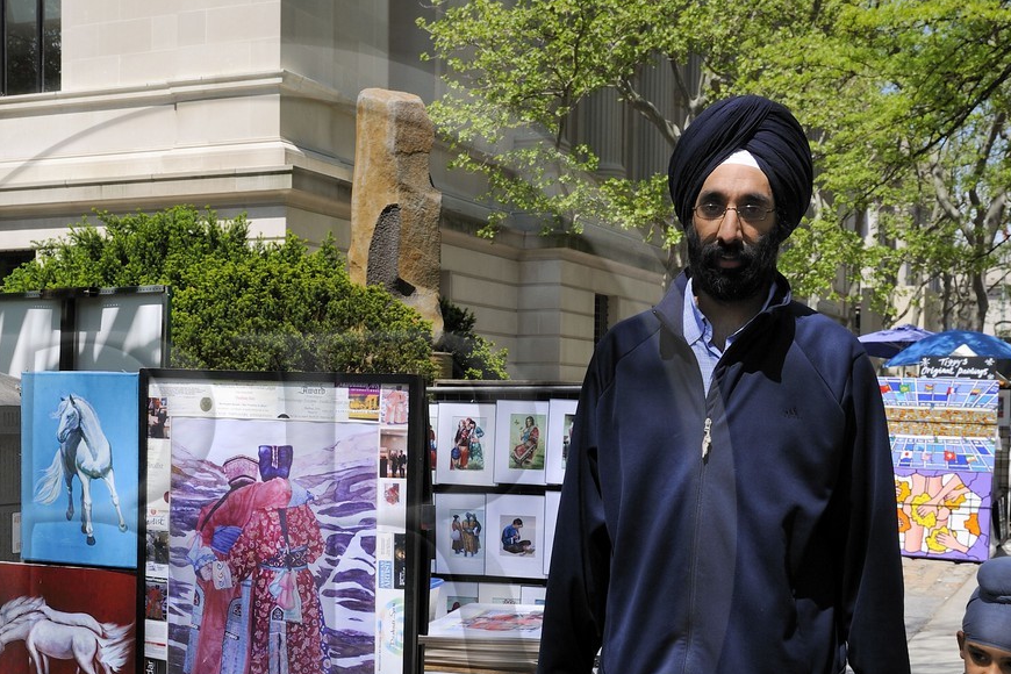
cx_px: 257
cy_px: 525
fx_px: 1601
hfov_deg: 34.3
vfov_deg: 23.5
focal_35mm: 57
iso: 200
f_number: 10
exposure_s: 1/250
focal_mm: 31
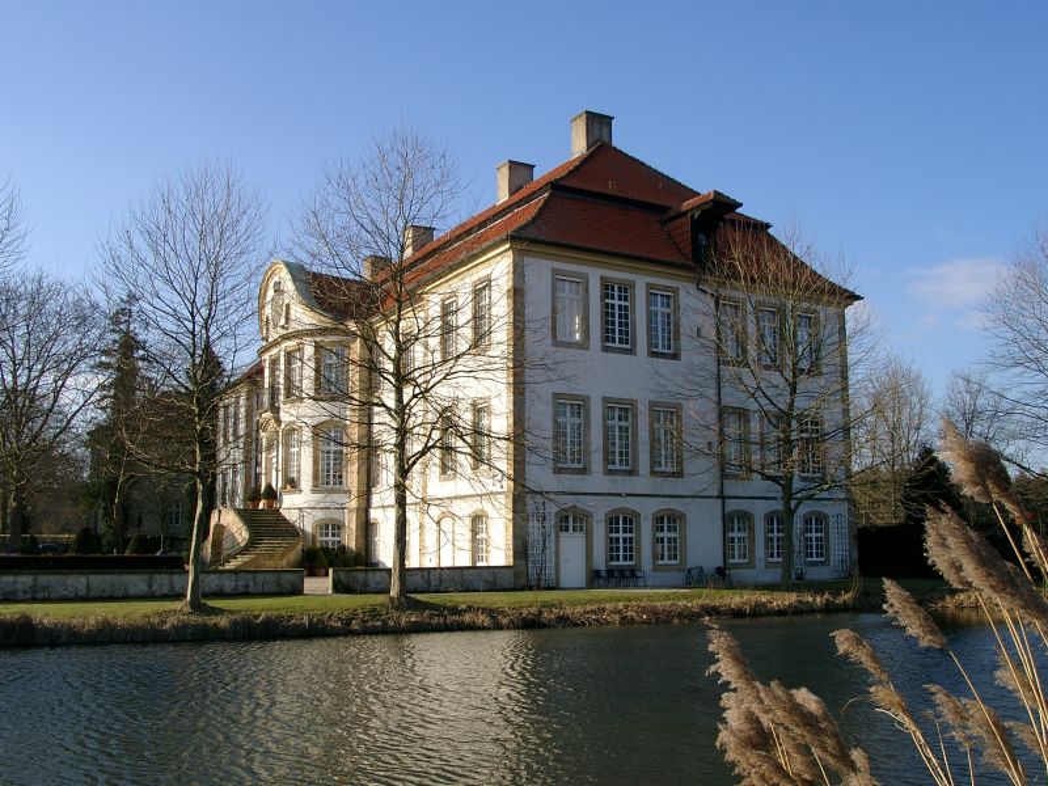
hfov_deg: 54.0
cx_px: 524
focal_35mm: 34
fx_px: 1029
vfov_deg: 41.8
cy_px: 393
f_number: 4
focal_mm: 7.13
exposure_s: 1/544
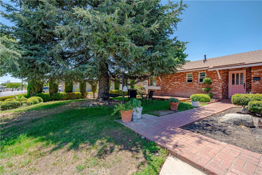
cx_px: 131
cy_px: 88
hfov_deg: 95.0
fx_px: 120
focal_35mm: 16
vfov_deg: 72.1
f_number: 4
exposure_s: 1/800
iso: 80
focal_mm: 16.5
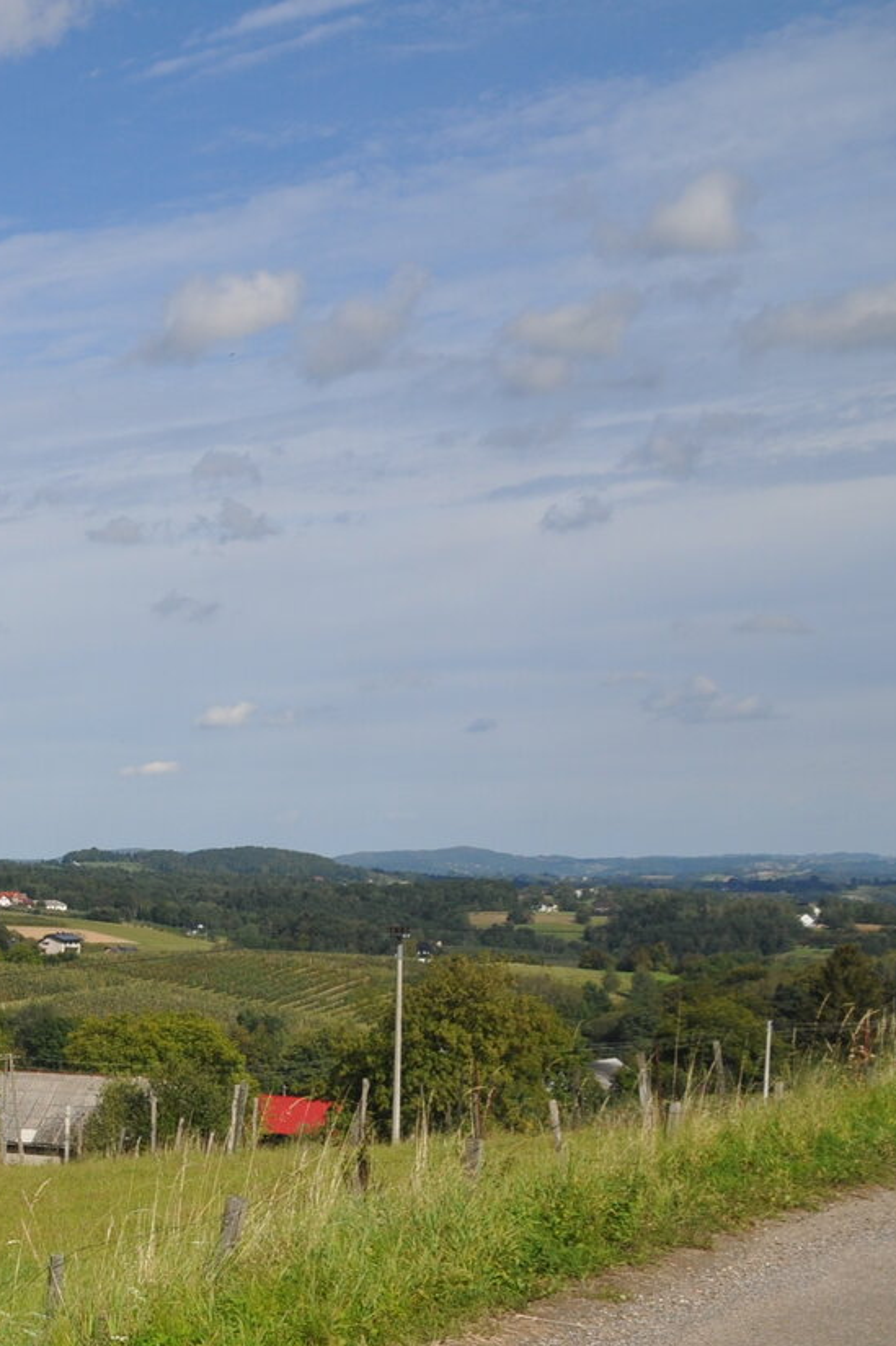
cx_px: -659
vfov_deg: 25.0
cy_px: 1045
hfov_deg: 15.1
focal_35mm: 80
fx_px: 2988
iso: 200
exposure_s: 1/400
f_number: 10
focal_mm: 22
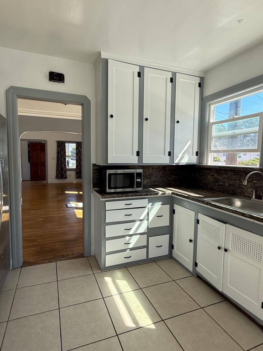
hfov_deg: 68.5
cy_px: 175
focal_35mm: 19
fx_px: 192
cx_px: 116
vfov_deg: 84.7
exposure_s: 1/224
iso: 64
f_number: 2.2
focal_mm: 2.22
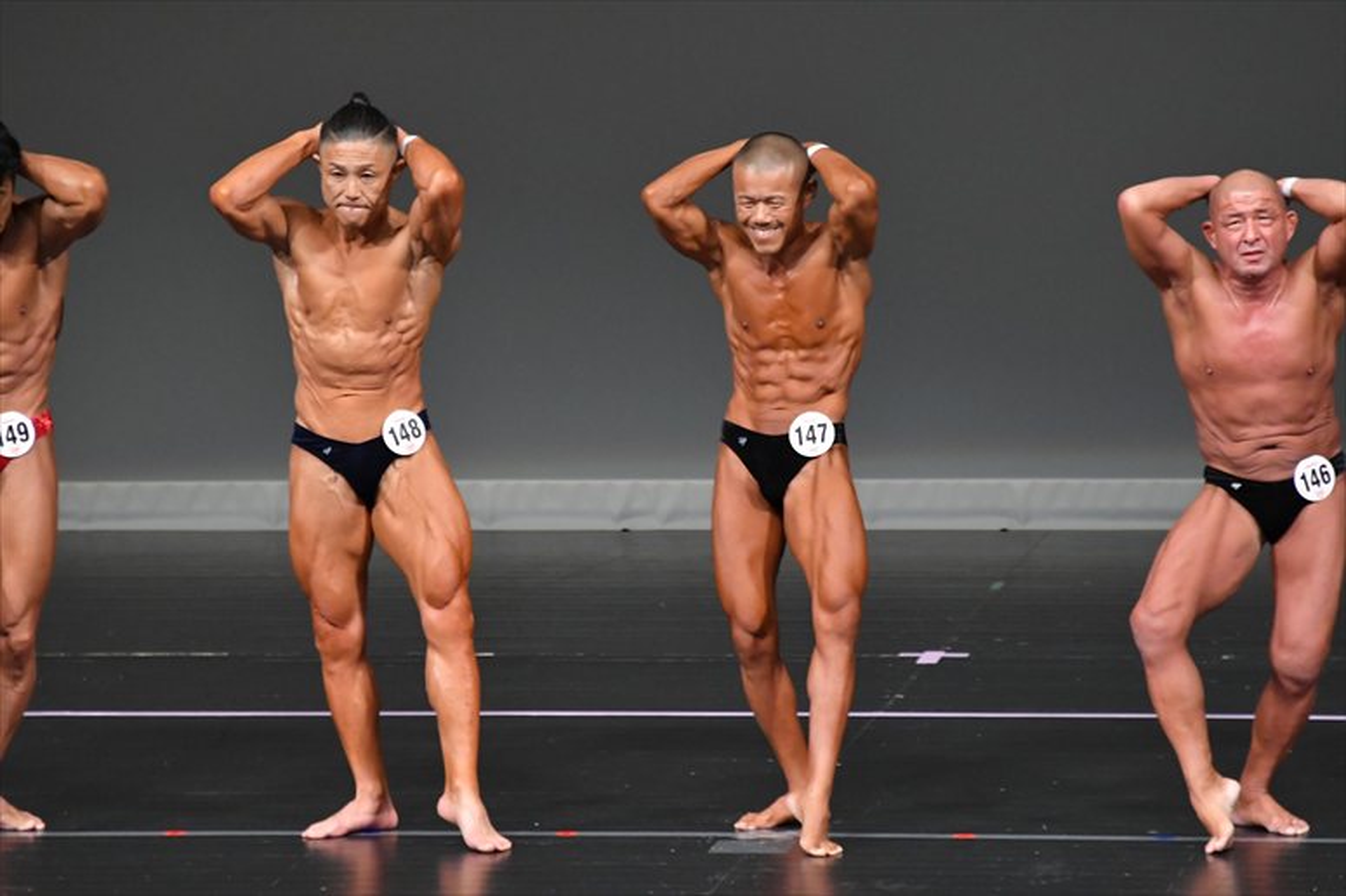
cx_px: 673
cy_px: 448
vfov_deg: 3.7
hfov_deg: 5.5
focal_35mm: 375
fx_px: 14014
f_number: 5.6
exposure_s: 1/400
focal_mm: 250
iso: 4000
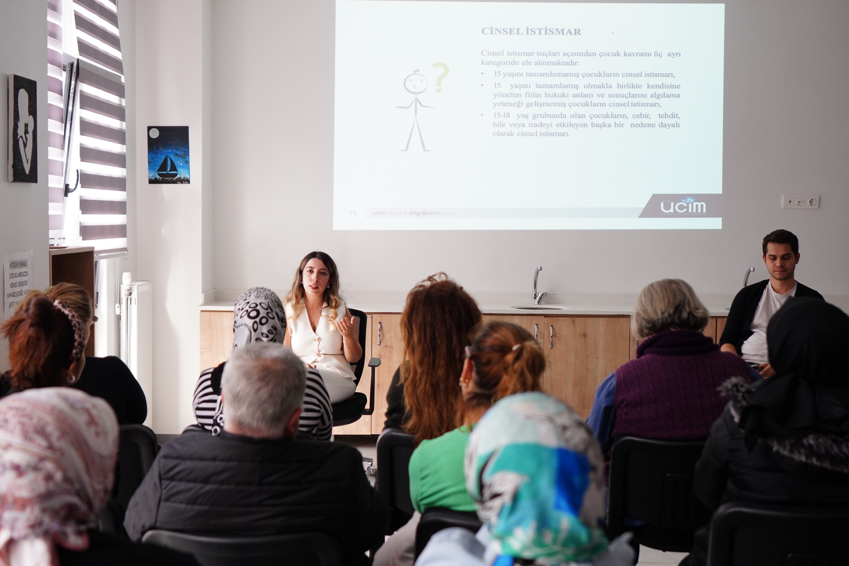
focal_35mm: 52
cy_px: 283
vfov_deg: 26.0
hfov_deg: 38.2
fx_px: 1226
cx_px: 424
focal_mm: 35
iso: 800
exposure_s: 1/200
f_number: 2.8
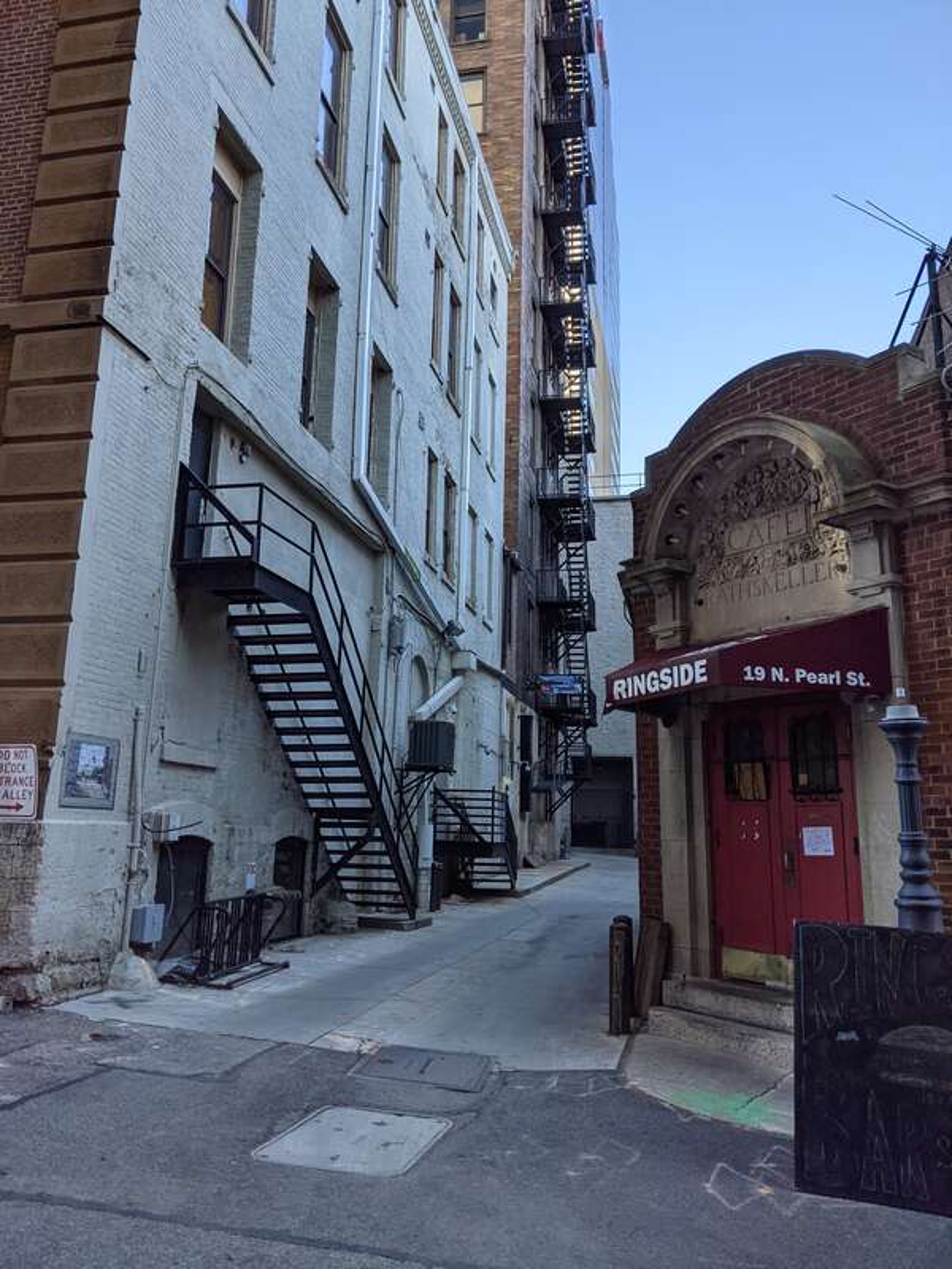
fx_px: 990
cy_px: 634
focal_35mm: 27
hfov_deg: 51.4
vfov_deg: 65.3
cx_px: 476
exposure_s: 1/572
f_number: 1.8
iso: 55
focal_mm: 4.44
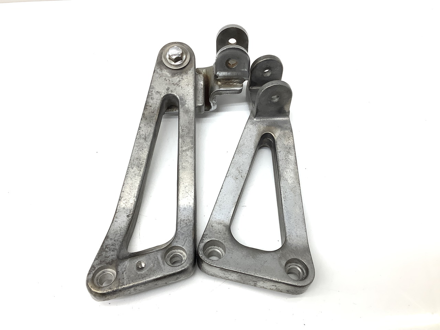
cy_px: 165
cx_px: 220
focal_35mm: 31
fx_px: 394
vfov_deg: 45.4
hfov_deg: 58.4
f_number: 2.4
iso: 80
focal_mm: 3.3
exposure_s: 1/120
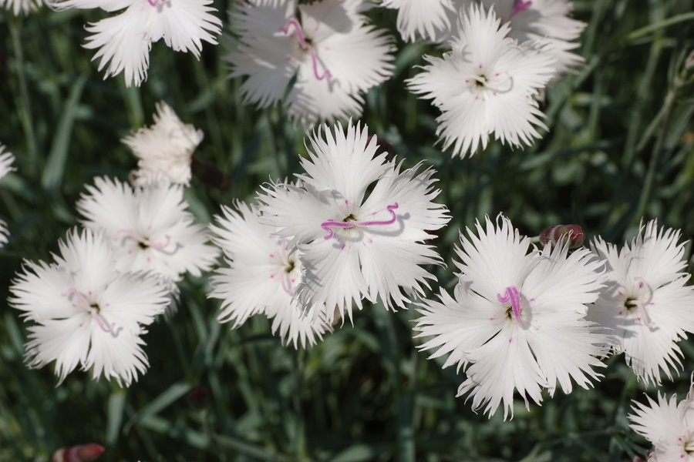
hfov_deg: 19.5
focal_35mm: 105
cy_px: 231
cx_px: 347
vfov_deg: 13.0
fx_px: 2024
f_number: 16
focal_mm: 70
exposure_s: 1/250
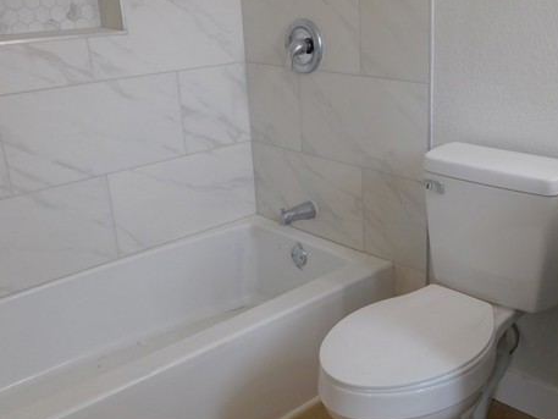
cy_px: 210
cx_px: 371
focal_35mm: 42
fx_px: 677
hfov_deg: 44.1
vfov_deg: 34.4
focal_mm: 5.3
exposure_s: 1/30
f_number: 3.2
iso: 200
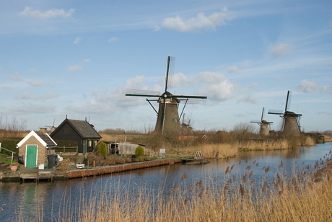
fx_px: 443
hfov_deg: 41.1
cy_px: 111
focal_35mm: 48
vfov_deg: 28.2
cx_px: 166
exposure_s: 1/250
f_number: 8
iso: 100
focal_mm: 32
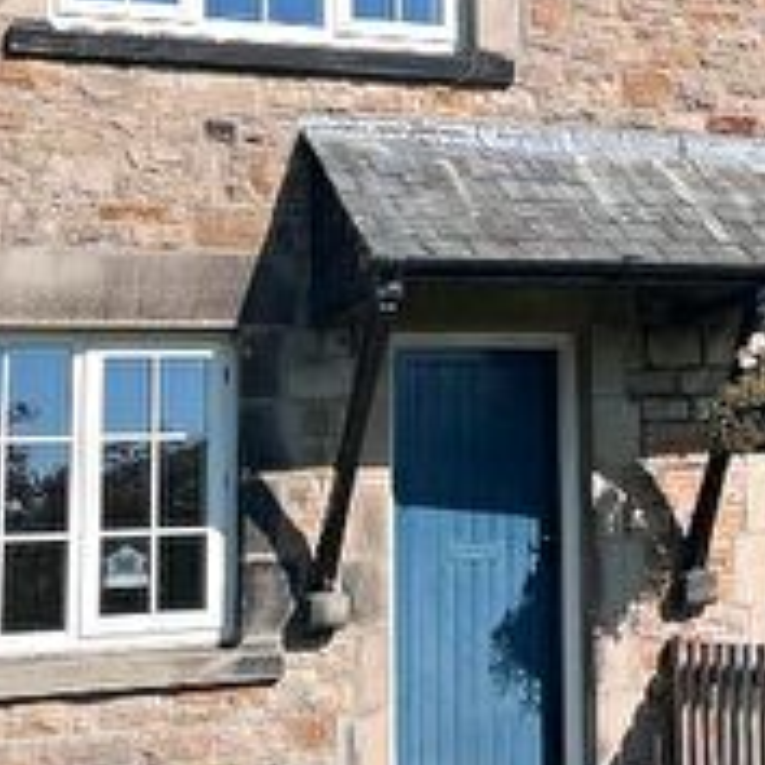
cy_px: 76
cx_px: 851
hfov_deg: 18.3
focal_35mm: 91
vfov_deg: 18.8
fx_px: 2275
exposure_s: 1/2463
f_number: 1.6
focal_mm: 5.1
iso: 50
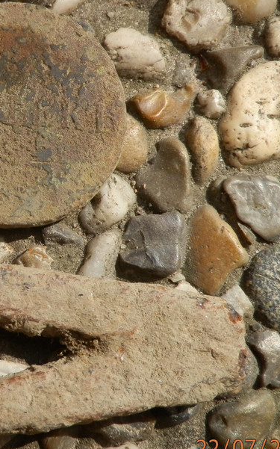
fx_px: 782
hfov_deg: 19.4
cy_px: 213
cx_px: -32
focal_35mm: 64
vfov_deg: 32.0
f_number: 3.5
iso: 80
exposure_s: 1/125
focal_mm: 6.17
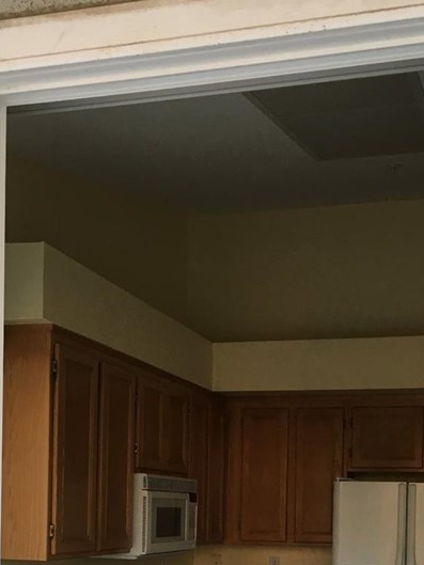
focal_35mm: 56
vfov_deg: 32.6
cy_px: 509
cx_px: 229
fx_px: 914
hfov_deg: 26.1
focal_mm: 4.15
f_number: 2.2
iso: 25
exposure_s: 1/30
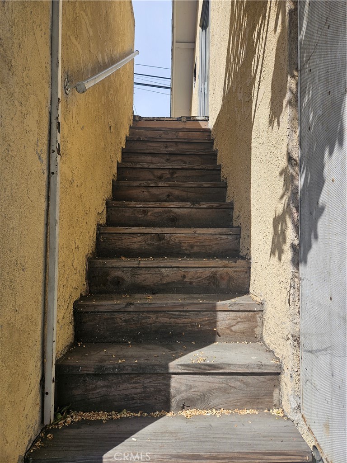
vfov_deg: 73.9
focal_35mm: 23
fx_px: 307
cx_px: 174
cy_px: 232
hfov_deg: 58.9
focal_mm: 5.4
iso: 25
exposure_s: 1/1461
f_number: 1.8
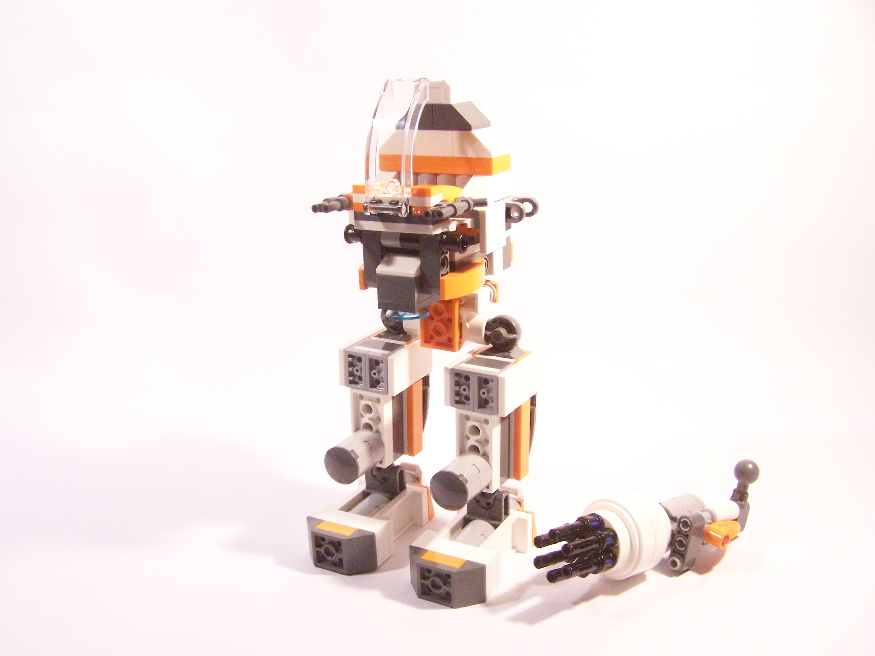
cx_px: 438
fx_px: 961
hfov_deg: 49.0
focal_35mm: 38
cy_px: 328
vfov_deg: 37.7
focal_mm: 6.3
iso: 400
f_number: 3.2
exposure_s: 1/45
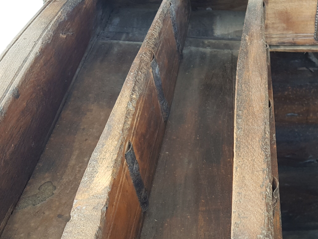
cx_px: 269
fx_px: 469
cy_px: 164
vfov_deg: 28.3
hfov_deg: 35.8
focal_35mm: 51
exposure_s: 1/50
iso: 50
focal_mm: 4.2
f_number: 1.7
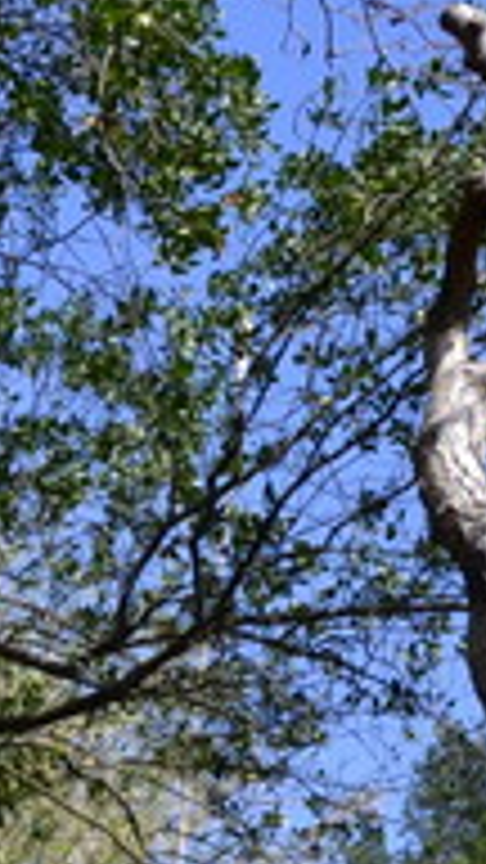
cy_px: 1350
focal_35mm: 118
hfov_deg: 10.2
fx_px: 2703
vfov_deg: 16.3
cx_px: -52
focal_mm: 18
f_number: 8
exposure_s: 1/250
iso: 200
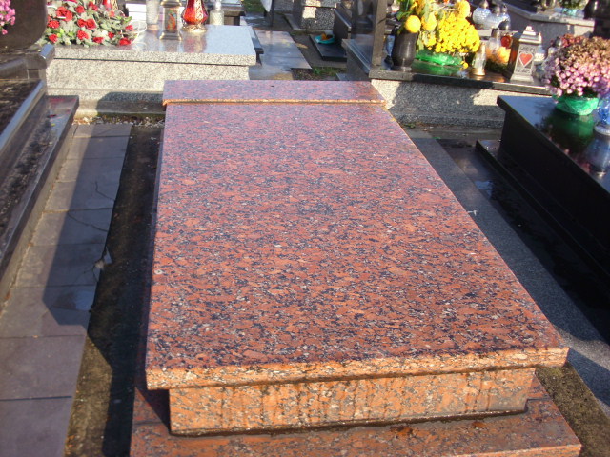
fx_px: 652
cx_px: 305
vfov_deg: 38.7
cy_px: 228
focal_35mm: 37
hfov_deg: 50.1
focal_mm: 6.2
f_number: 2.8
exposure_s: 1/84
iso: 50
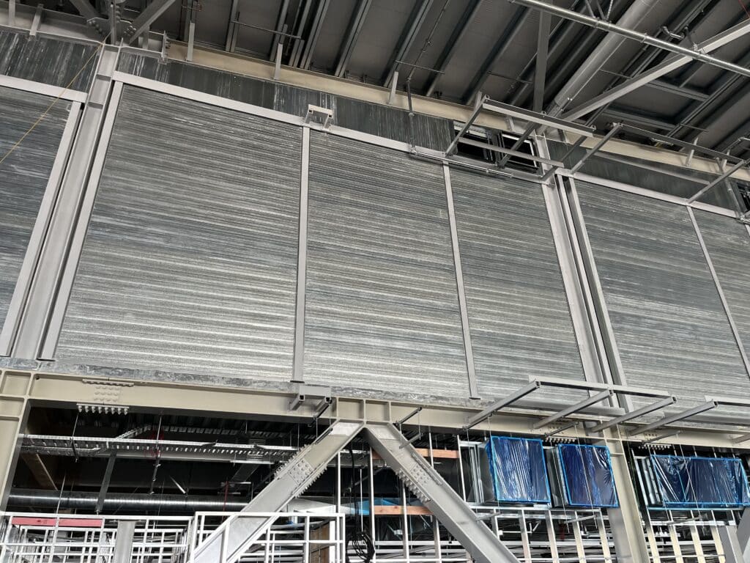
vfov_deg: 53.1
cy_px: 282
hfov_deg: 67.3
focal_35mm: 26
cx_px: 375
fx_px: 563
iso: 125
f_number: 1.6
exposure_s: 1/100
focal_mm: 5.1
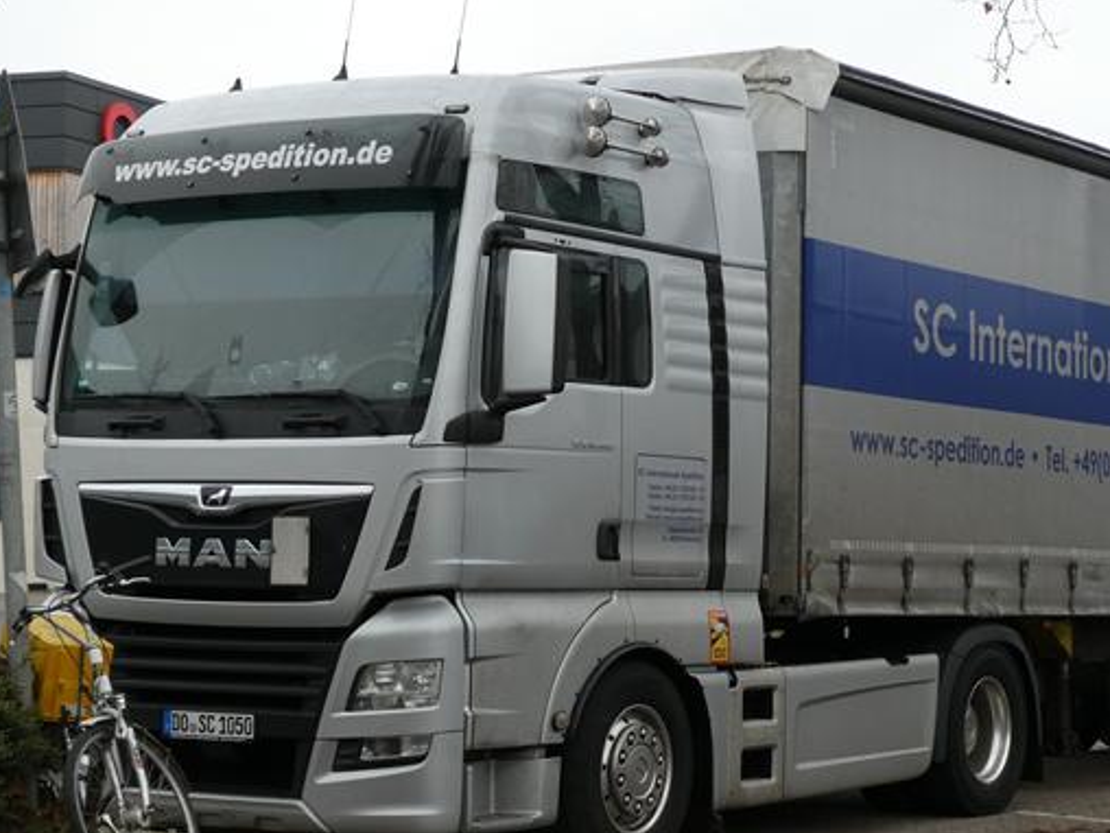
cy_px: 439
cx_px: 725
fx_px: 2726
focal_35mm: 85
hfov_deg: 22.9
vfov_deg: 17.4
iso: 125
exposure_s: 1/80
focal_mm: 9.6
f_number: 4.1
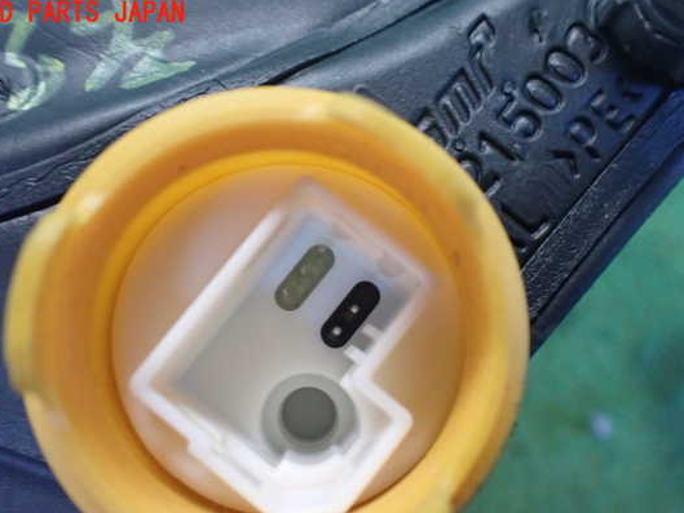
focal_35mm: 34
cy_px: 288
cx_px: 337
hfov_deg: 53.9
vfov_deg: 41.7
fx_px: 672
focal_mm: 5.4
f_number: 2.3
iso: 800
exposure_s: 1/100
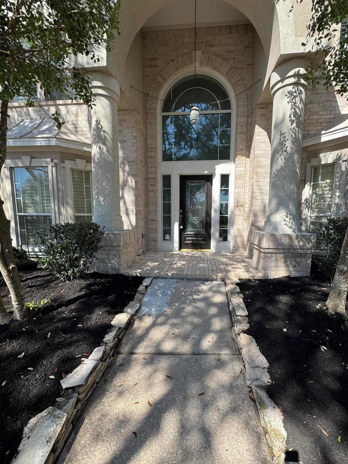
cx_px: 186
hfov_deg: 81.6
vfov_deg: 98.1
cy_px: 241
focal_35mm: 15
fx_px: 201
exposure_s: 1/812
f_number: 2.2
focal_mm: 2.22
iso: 50
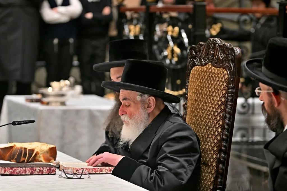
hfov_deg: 11.4
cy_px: 96
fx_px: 1434
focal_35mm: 180
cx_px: 144
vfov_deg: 7.6
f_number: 2.8
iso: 250
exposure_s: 1/400
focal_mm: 120
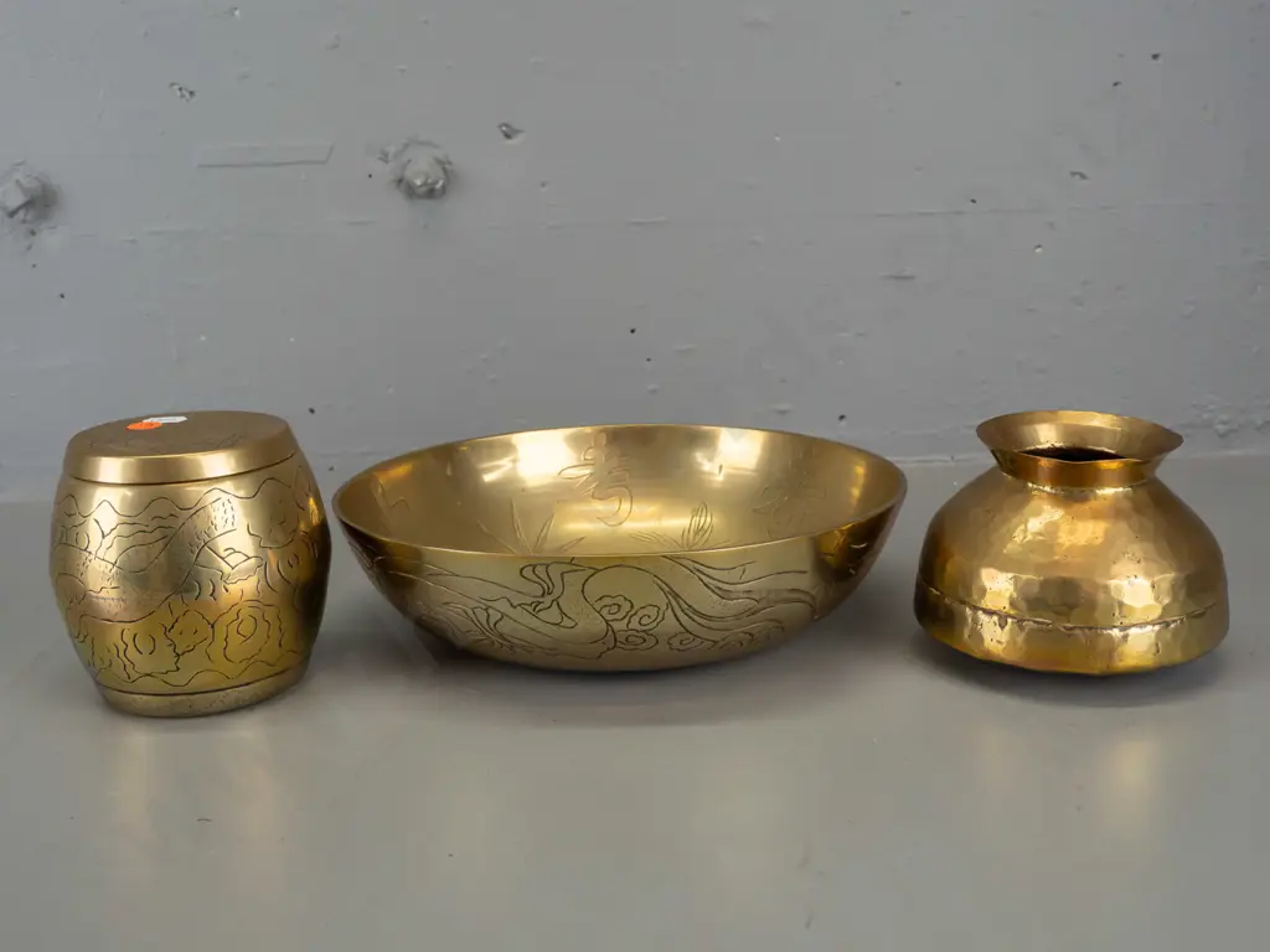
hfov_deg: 46.8
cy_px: 476
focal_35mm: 40
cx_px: 635
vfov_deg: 36.0
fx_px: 1468
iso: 3200
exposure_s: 1/400
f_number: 5.6
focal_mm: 20
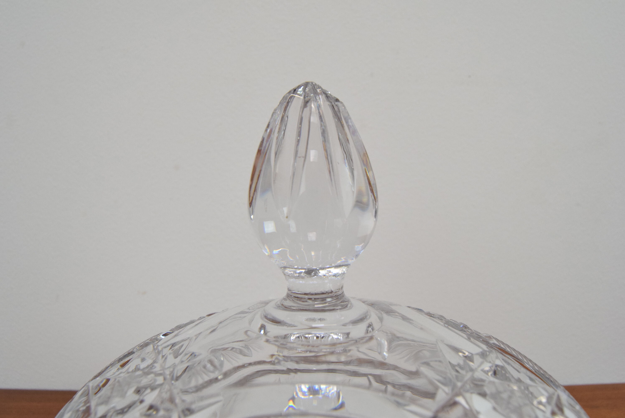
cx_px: 312
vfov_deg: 45.7
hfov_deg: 64.5
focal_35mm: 28
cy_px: 209
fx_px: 495
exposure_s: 1/320
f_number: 9
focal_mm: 19
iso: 1600
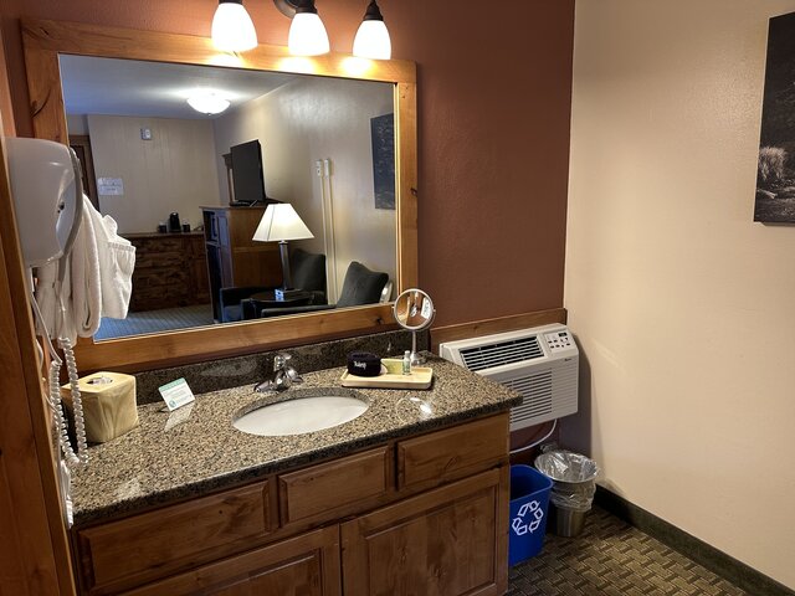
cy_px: 298
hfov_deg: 71.6
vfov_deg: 56.8
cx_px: 398
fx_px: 551
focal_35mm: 24
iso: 200
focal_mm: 6.86
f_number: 1.78
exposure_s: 1/60
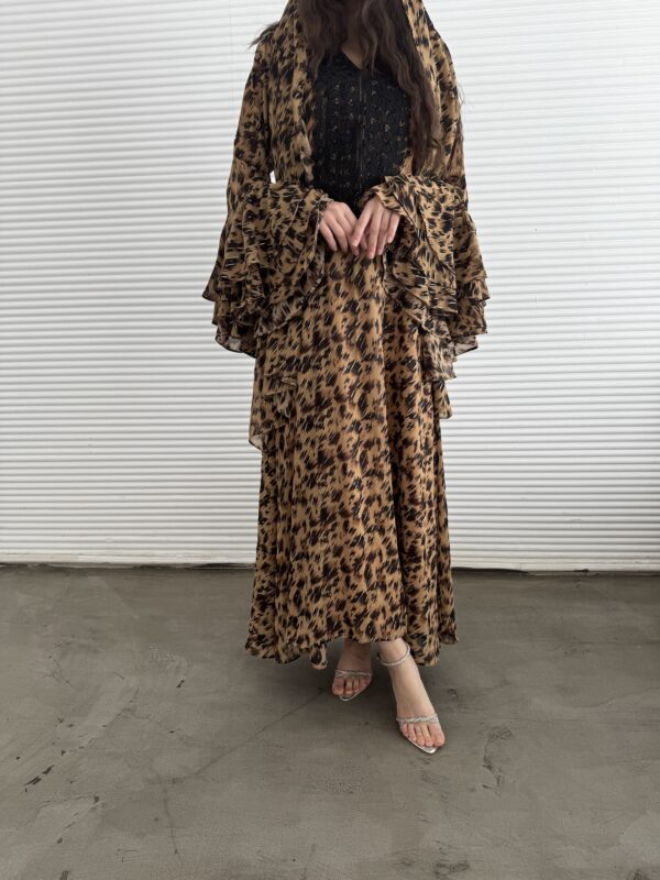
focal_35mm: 24
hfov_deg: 56.8
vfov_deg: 71.6
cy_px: 440
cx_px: 330
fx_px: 610
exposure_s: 1/121
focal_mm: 6.76
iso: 64
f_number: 1.78
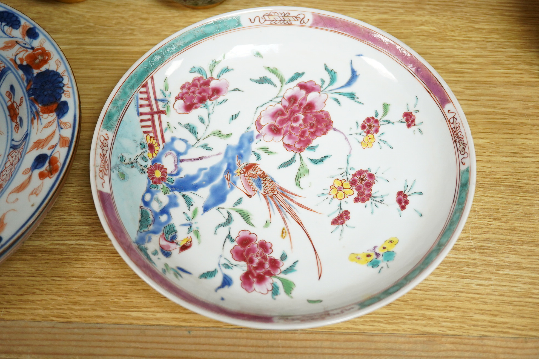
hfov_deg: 43.6
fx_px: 674
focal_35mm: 45
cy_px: 180
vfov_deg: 29.9
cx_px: 270
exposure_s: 1/320
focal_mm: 30
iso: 2500
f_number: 4.5
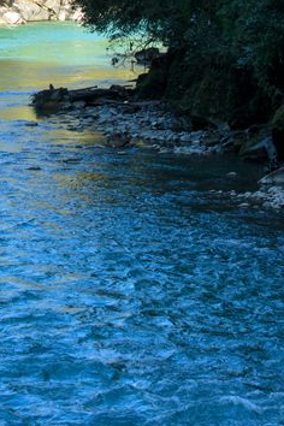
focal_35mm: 237
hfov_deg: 5.7
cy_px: -214
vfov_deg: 8.5
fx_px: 2804
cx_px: -128
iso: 160
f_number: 13
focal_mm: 70
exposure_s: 1/160
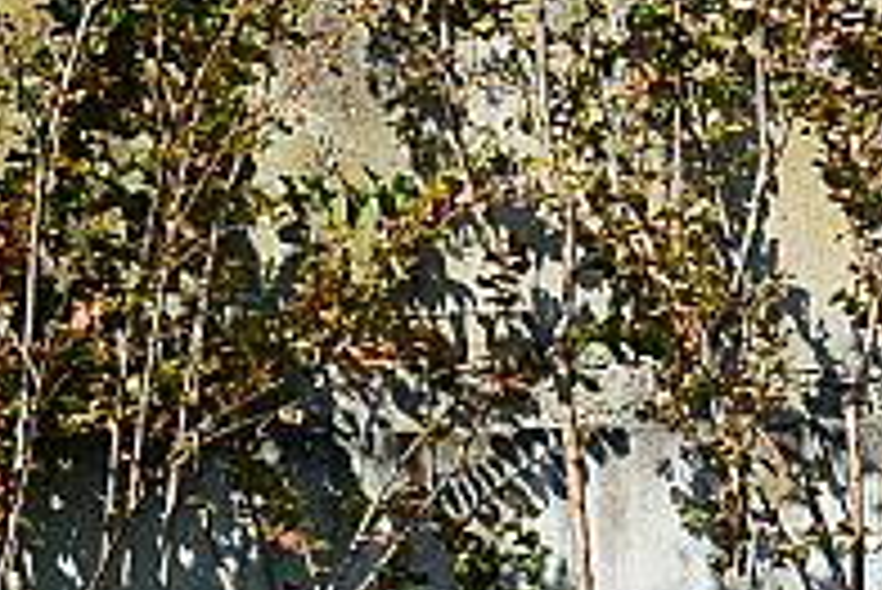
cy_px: -804
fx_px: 5443
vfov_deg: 6.0
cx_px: 324
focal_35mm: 222
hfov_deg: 9.3
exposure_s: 1/800
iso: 160
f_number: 5
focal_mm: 12.7
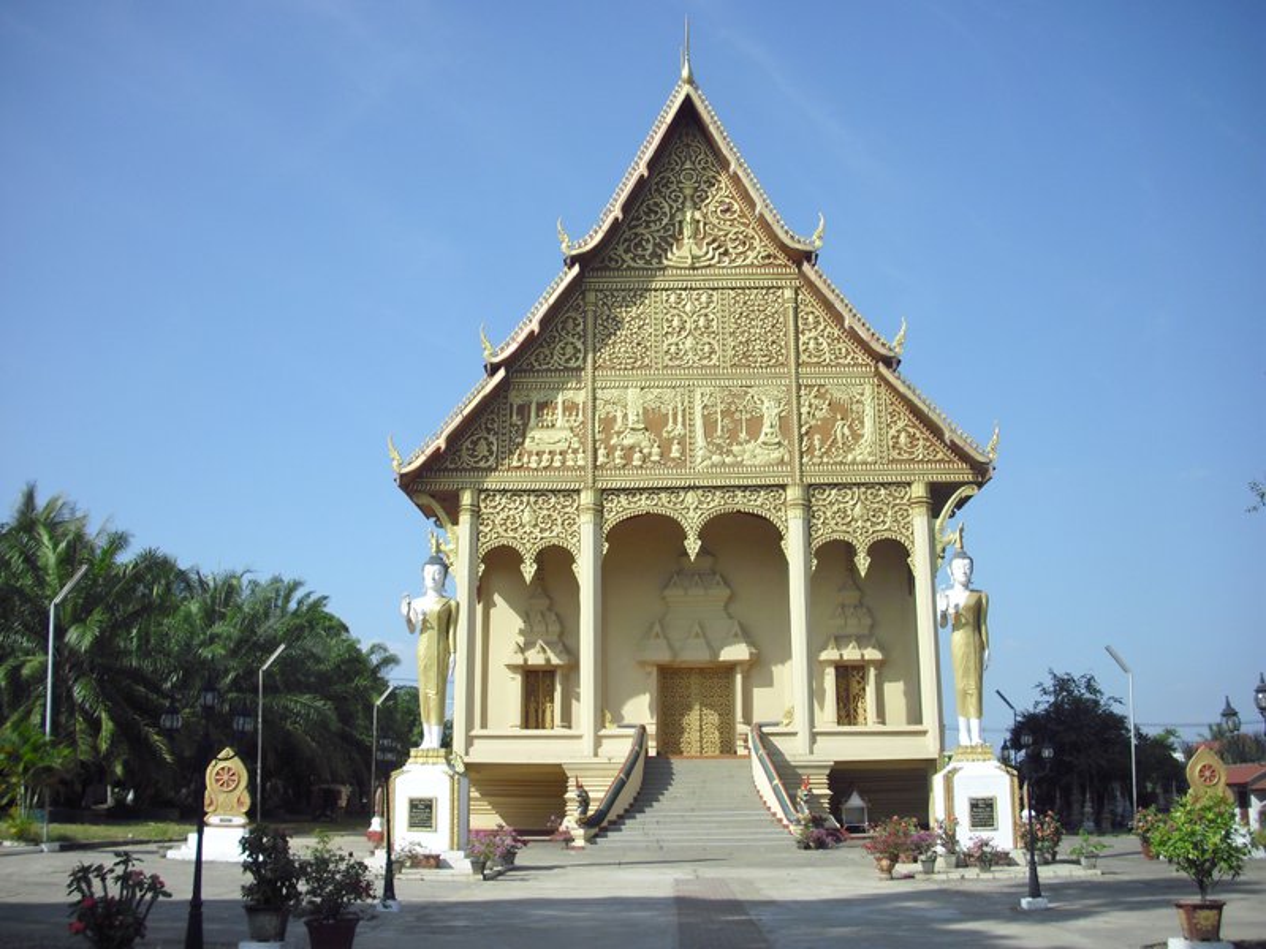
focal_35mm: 38
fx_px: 1390
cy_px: 474
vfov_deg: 37.7
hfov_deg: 49.0
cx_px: 633
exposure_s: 1/250
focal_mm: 6.2
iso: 100
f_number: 8
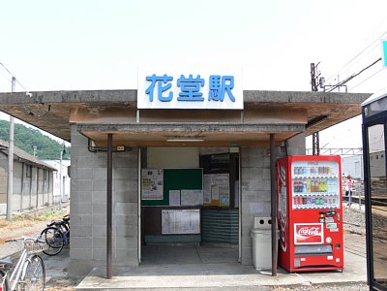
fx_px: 391
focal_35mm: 35
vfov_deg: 40.7
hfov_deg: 52.6
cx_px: 194
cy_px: 146
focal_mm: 7.4
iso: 80
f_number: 5.6
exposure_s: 1/125
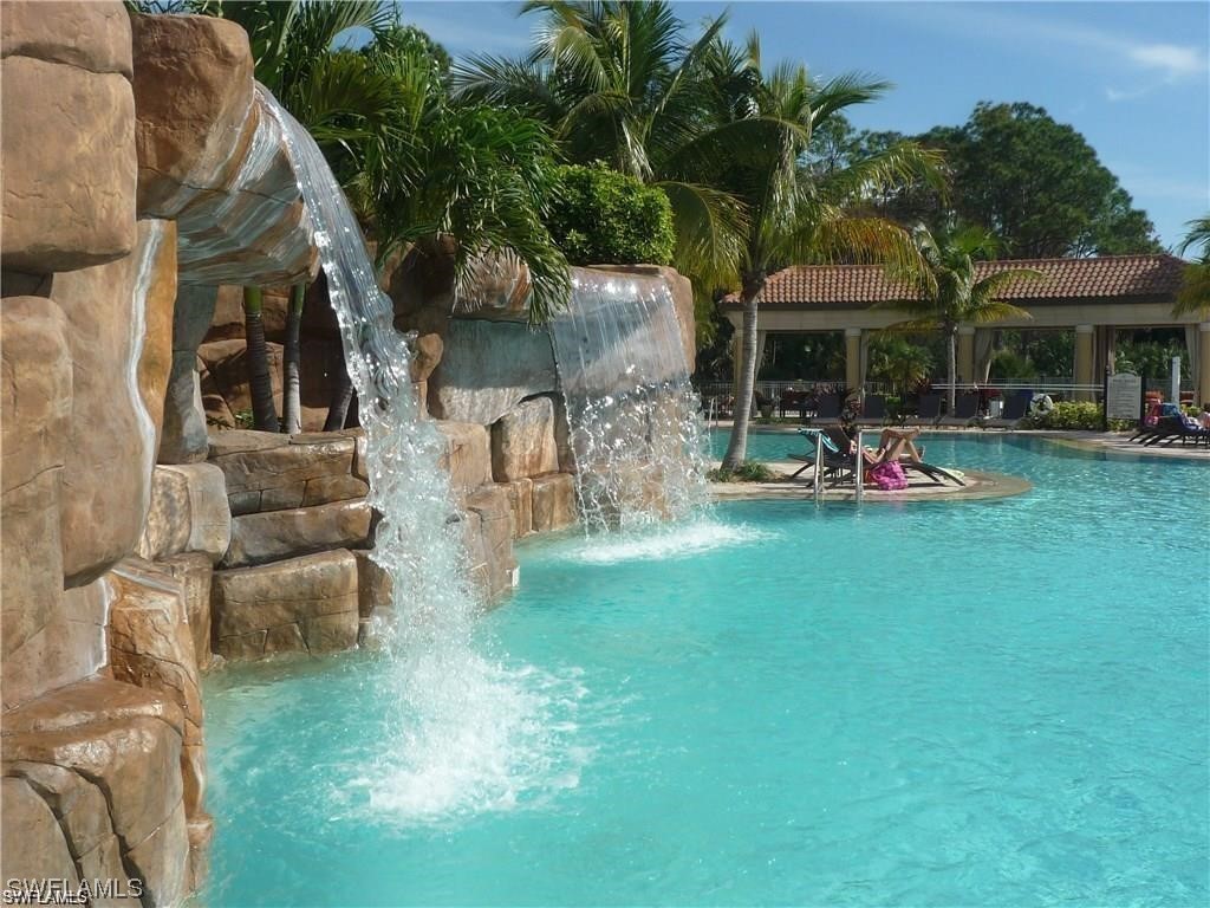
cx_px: 605
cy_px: 454
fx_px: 1258
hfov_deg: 51.4
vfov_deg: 39.7
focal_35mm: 36
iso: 100
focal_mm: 5.3
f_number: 5.6
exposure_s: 1/800
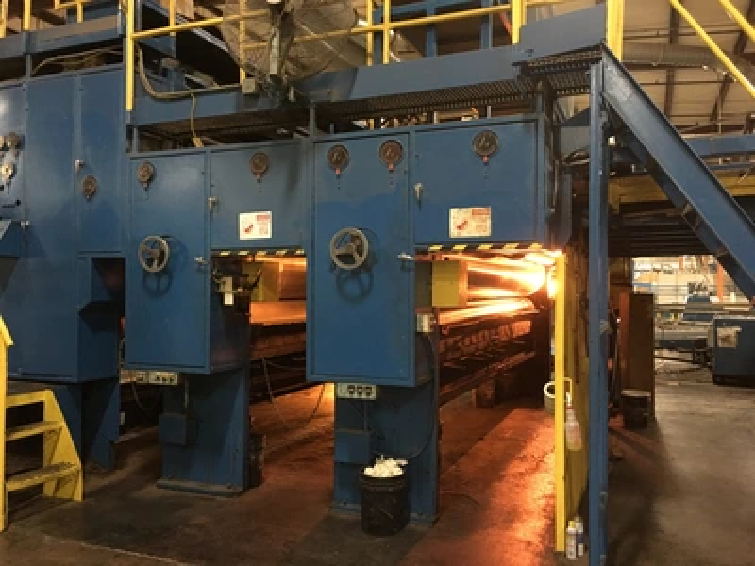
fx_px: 633
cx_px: 378
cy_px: 283
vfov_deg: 48.2
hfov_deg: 61.7
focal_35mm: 29
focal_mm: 4.15
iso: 100
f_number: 2.2
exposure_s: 1/4
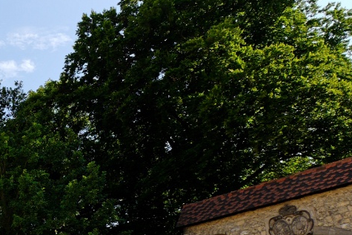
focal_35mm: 50
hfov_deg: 33.6
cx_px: -49
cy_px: 216
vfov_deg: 26.1
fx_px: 489
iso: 100
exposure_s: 1/100
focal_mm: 12
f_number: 8
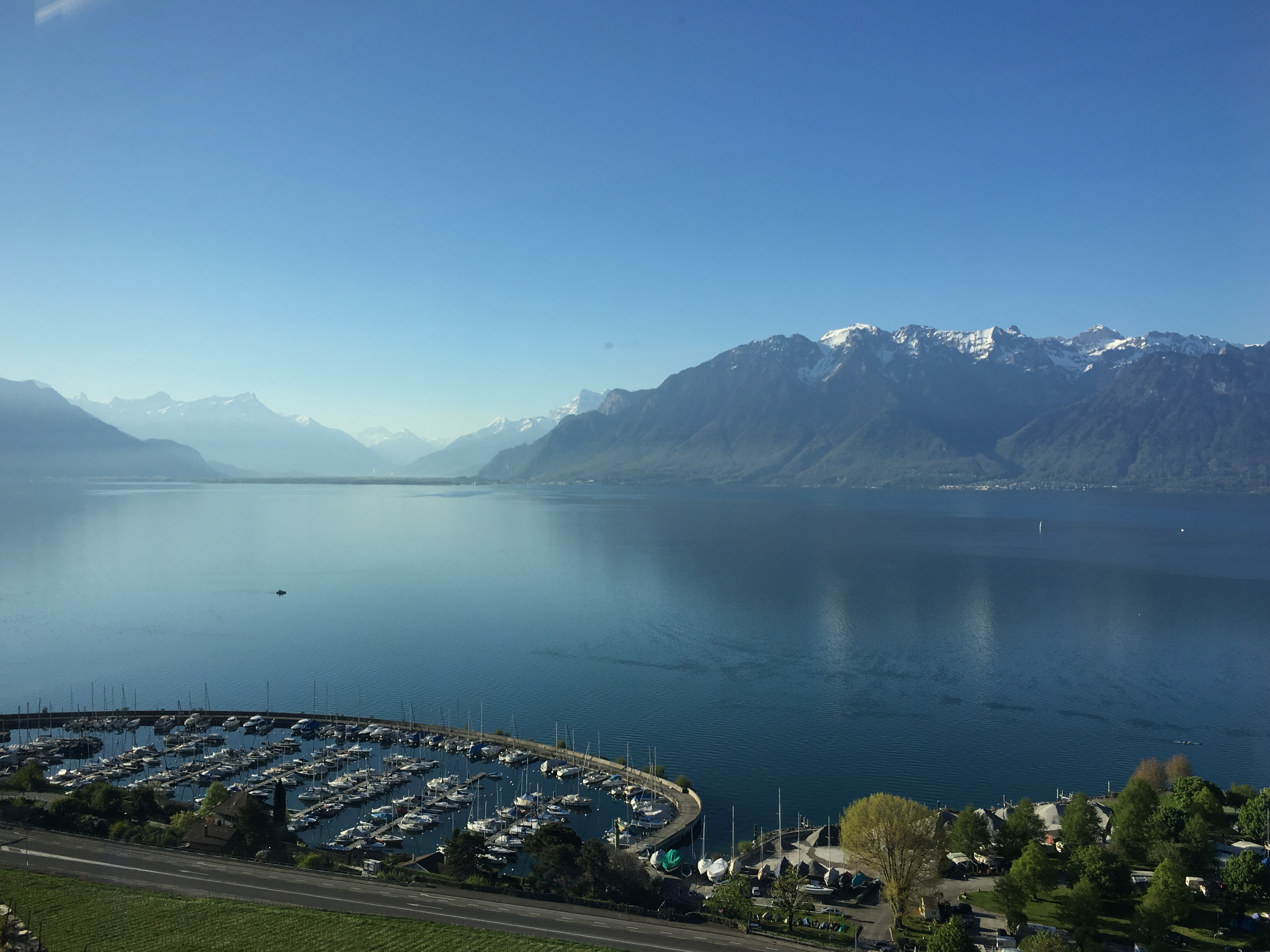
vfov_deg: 46.8
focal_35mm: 30
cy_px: 480
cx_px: 637
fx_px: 1101
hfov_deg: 60.0
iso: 25
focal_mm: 4.15
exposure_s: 1/493
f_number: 2.2
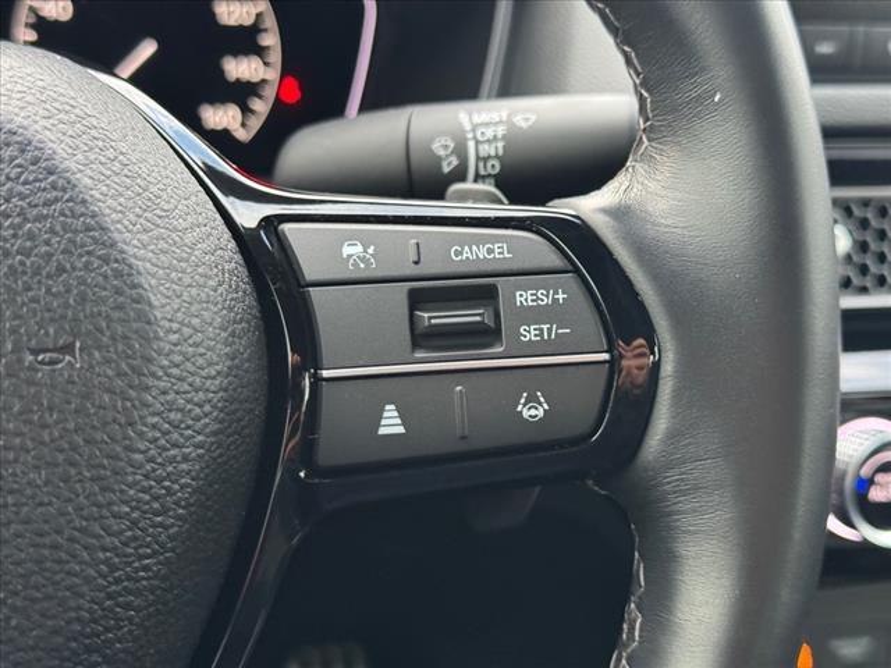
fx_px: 1235
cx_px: 446
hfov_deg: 39.7
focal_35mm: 48
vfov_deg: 30.3
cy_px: 334
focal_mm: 6.76
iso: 250
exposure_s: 1/59
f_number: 1.78
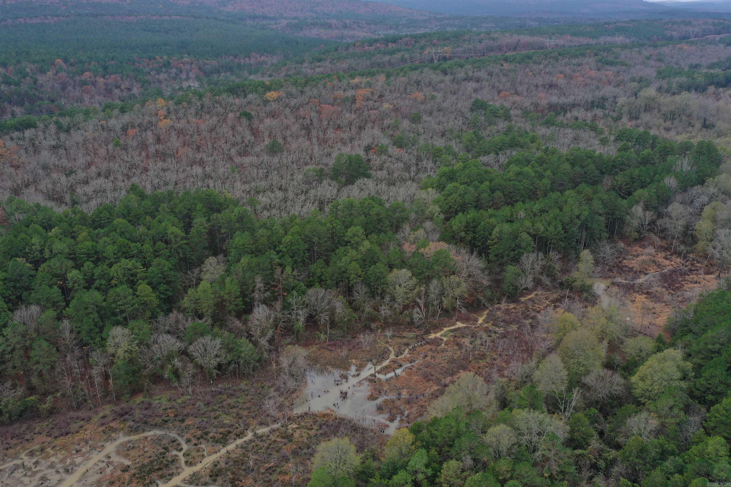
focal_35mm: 28
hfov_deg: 65.5
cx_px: 366
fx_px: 569
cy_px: 244
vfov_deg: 46.4
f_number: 4.5
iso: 100
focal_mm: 10.26
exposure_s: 1/160
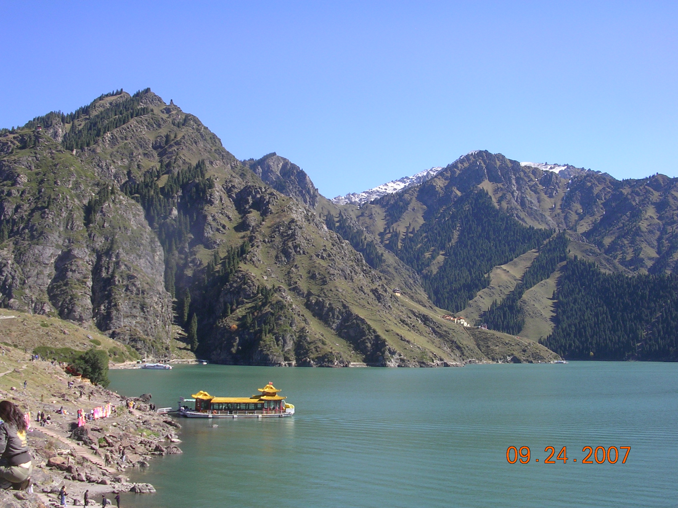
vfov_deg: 37.7
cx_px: 339
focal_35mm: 38
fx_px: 744
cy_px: 254
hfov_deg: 49.0
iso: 50
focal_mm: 5.8
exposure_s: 1/182
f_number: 5.6
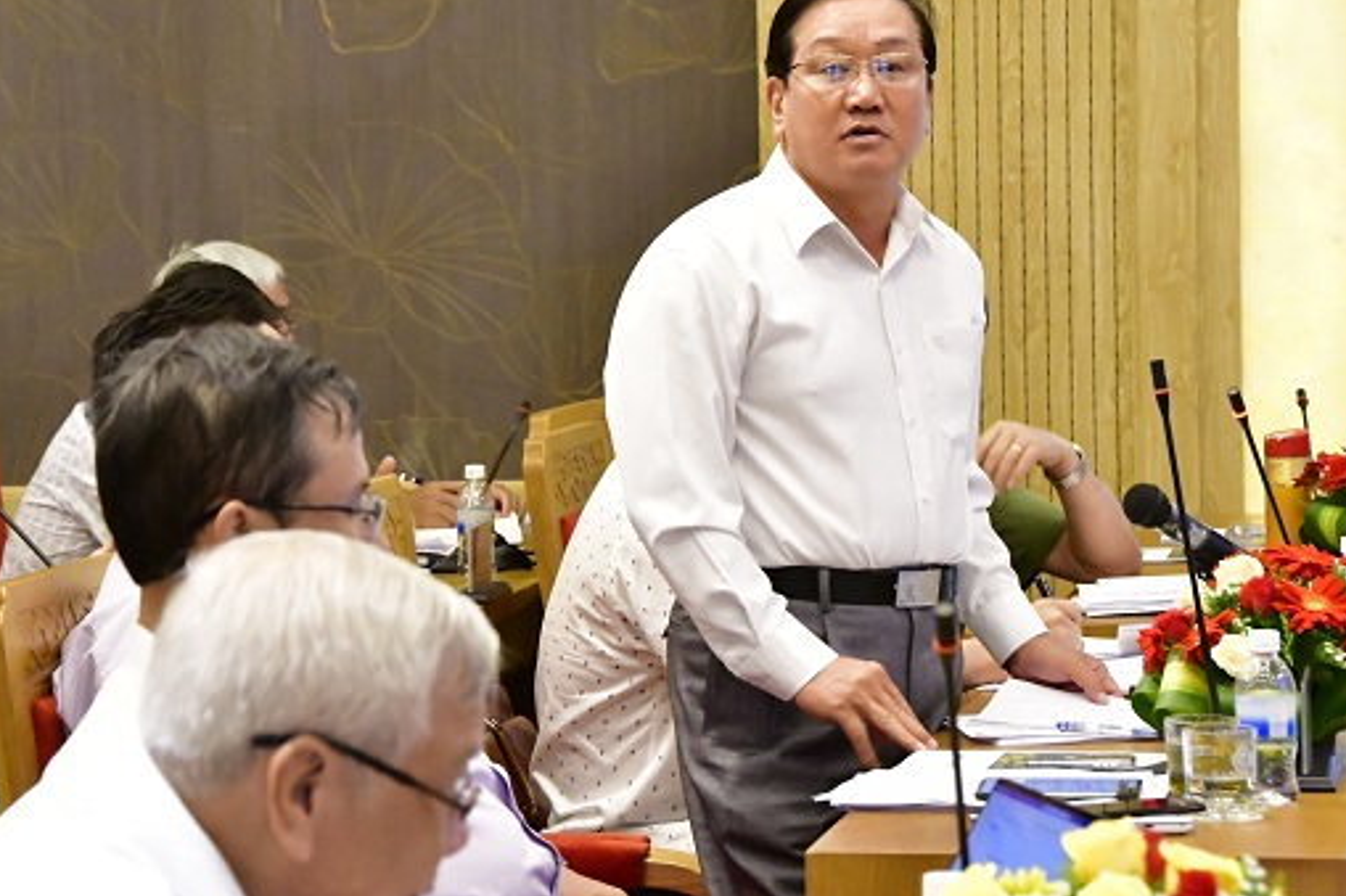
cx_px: 616
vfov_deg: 9.5
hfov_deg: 14.2
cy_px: 375
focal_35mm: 145
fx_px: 5419
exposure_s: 1/125
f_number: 8
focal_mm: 82
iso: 18000
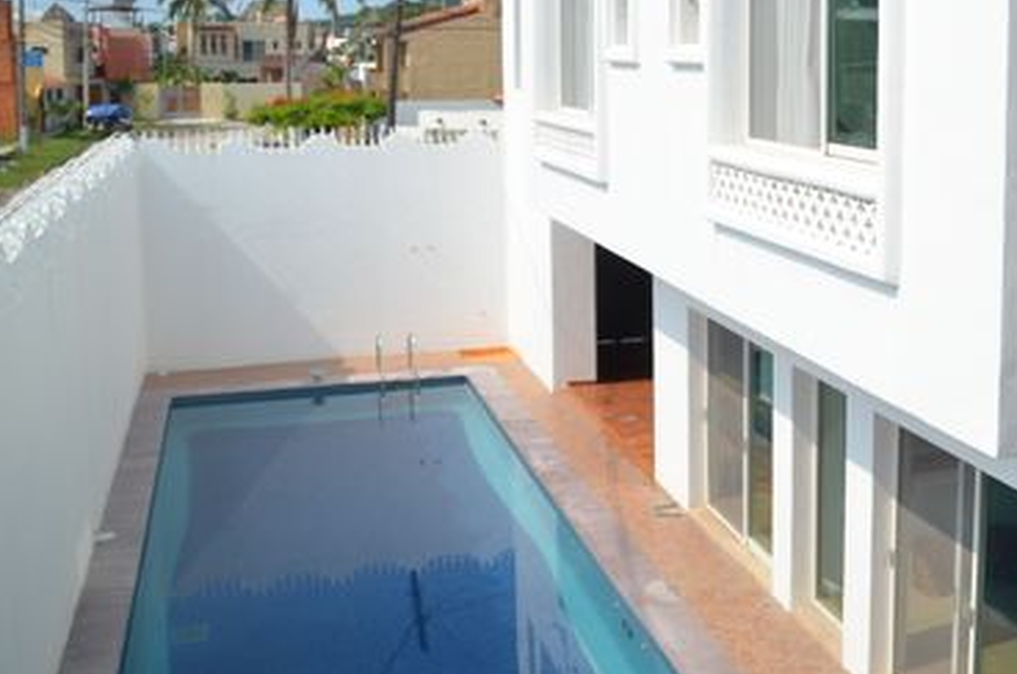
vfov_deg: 29.9
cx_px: 741
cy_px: 173
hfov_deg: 43.4
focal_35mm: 44
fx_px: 1241
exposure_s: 1/1250
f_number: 4
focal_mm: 18
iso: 100
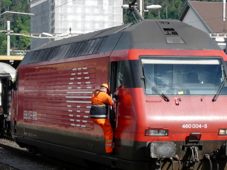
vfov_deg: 10.7
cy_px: 86
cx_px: 128
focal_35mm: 139
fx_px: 912
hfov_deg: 14.2
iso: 100
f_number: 5.6
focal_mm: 16.2
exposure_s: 1/250
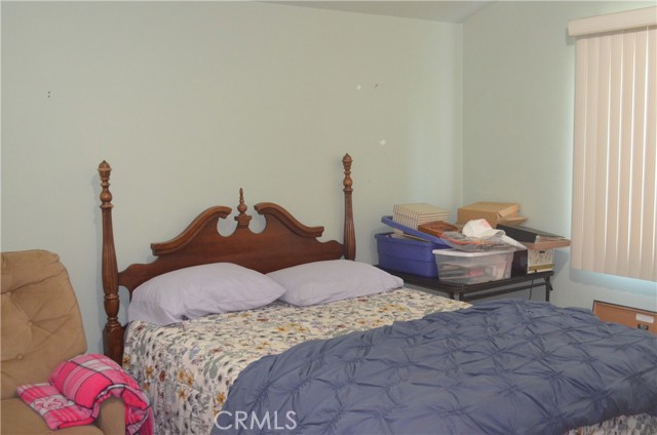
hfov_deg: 49.6
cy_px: 218
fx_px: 710
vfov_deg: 34.1
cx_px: 328
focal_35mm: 39
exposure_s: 1/60
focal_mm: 26
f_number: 4.2
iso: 3200
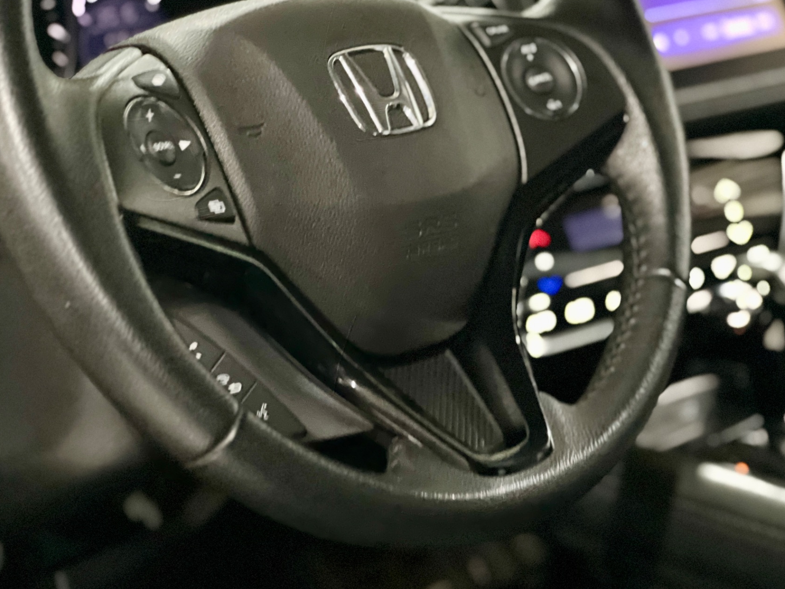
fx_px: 1996
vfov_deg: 16.8
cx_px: 392
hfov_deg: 22.3
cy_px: 293
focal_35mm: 88
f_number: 2.8
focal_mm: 9
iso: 2000
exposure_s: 1/15
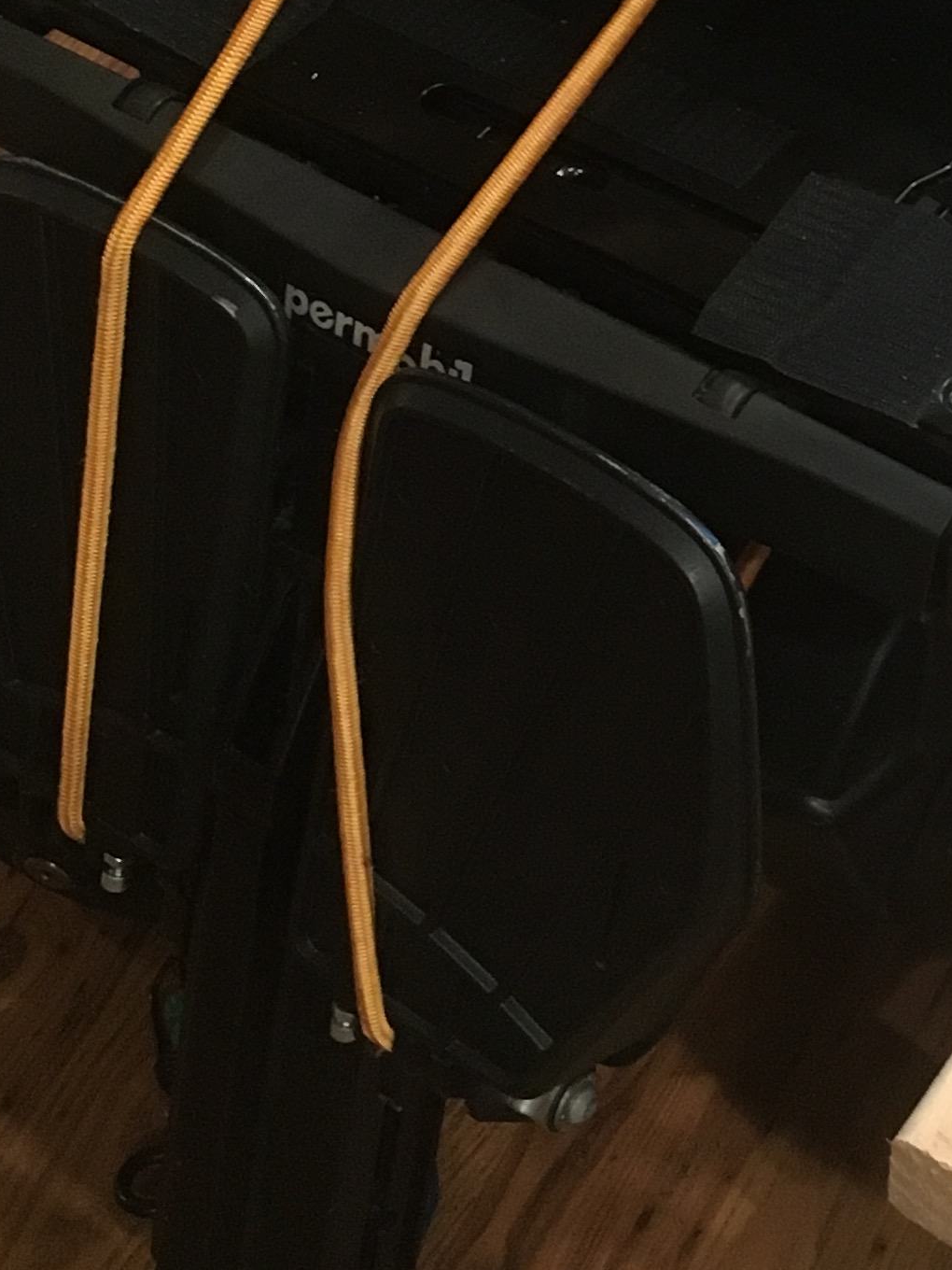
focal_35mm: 86
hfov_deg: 16.9
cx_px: 893
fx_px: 3154
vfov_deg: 22.2
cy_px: 127
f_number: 2.2
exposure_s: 1/17
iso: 200
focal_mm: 4.15
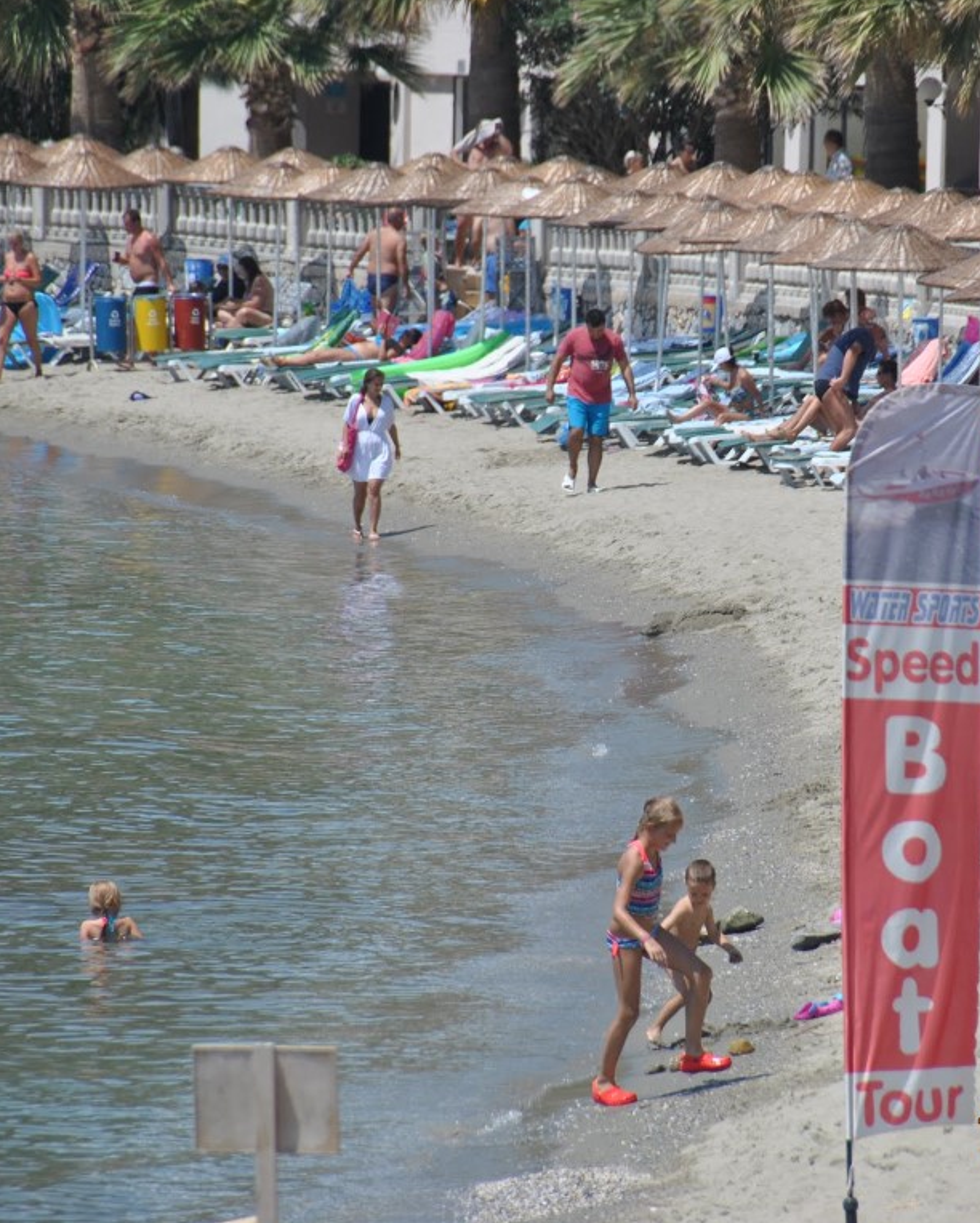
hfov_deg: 3.7
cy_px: 610
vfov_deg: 4.6
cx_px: 685
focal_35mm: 423
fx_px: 15324
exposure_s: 1/1250
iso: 200
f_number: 5.6
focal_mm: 200
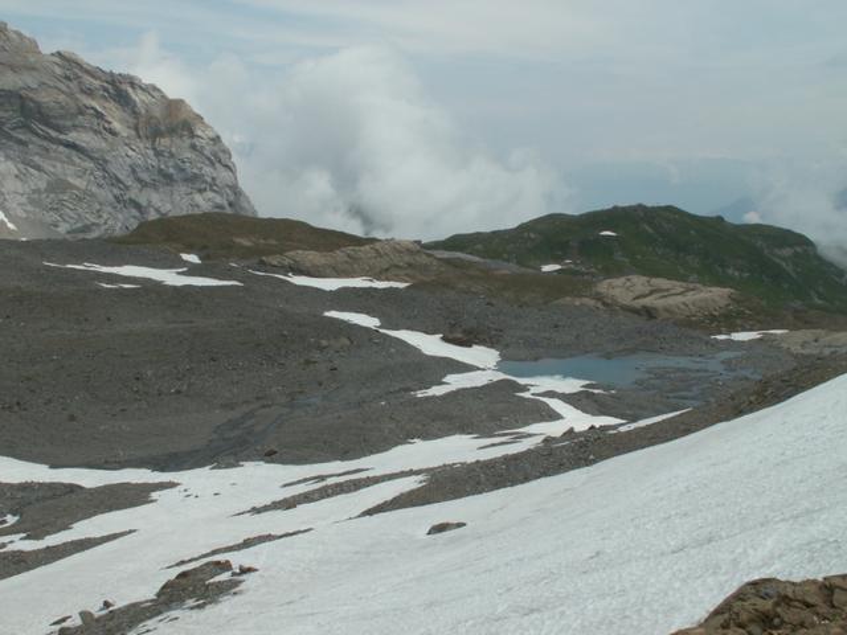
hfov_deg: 52.6
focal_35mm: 35
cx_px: 424
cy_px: 318
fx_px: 856
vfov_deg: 40.7
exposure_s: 1/250
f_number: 8
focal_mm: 5.86
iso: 50
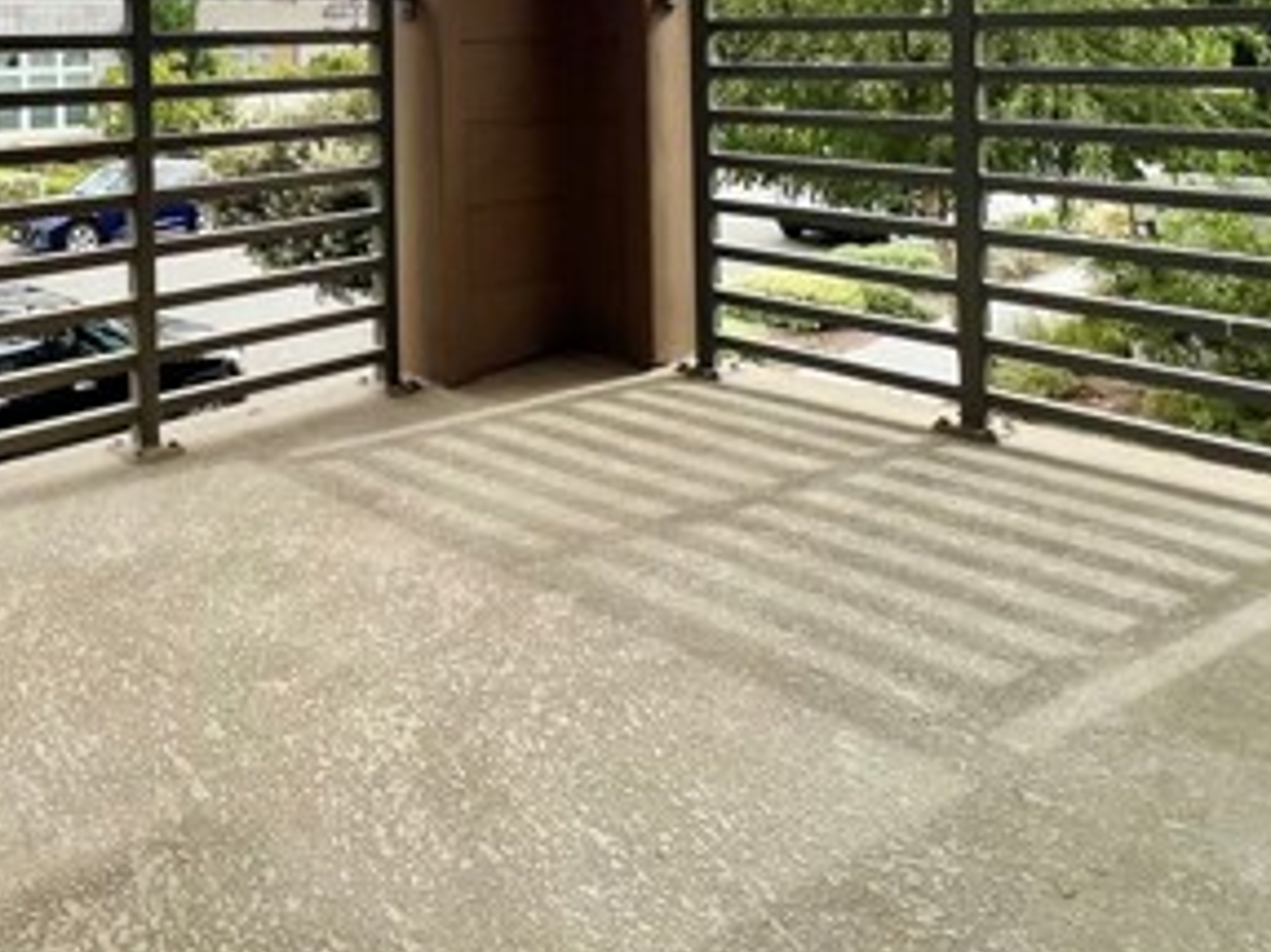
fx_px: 1064
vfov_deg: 42.3
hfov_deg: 55.2
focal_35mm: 29
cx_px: 177
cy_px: 22
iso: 32
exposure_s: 1/1074
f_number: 1.8
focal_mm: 1.57
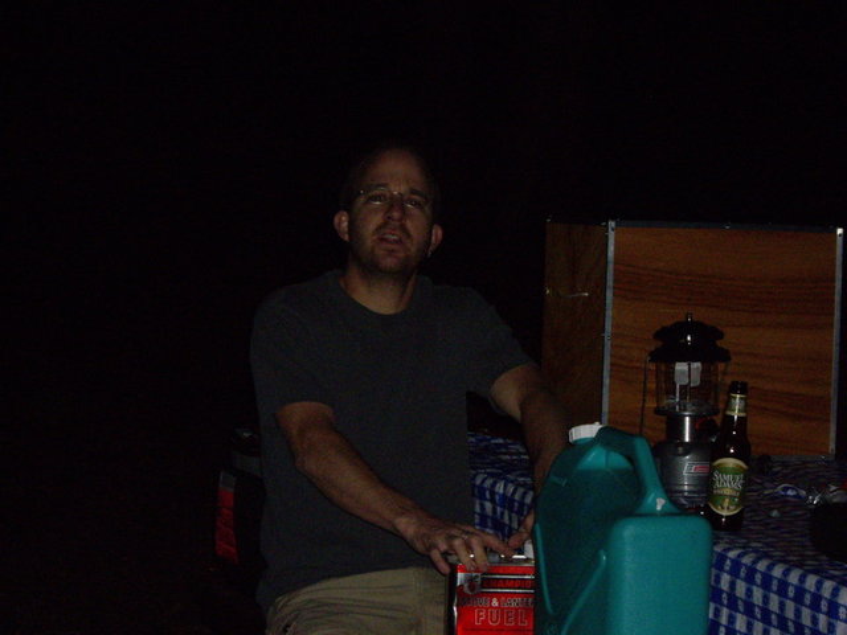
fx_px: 2789
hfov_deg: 17.3
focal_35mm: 114
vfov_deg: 13.0
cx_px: 424
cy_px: 318
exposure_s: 1/125
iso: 400
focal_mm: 18.6
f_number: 5.2
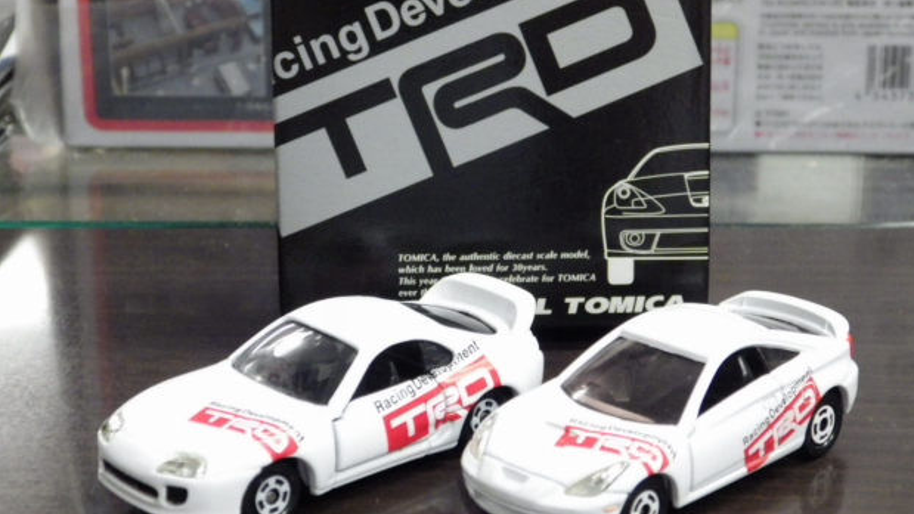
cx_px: 471
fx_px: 1939
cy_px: 220
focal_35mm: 80
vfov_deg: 15.1
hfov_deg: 26.5
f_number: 4.2
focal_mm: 12.8
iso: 800
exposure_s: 1/30
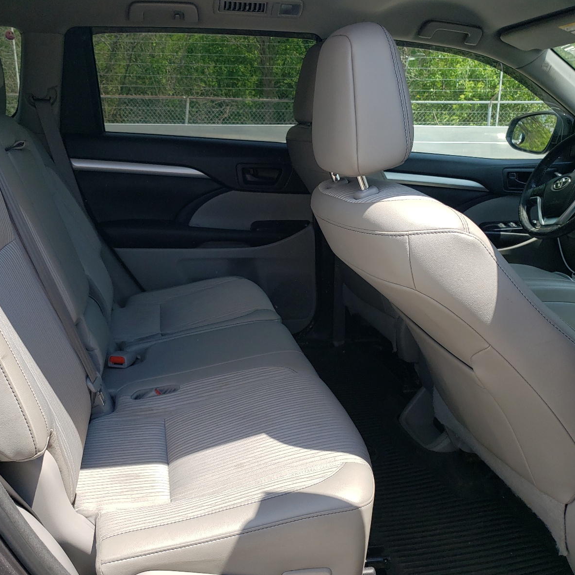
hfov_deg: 52.3
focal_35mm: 31
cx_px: 245
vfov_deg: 52.5
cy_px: 285
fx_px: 583
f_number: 1.5
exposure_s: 1/1429
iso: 50
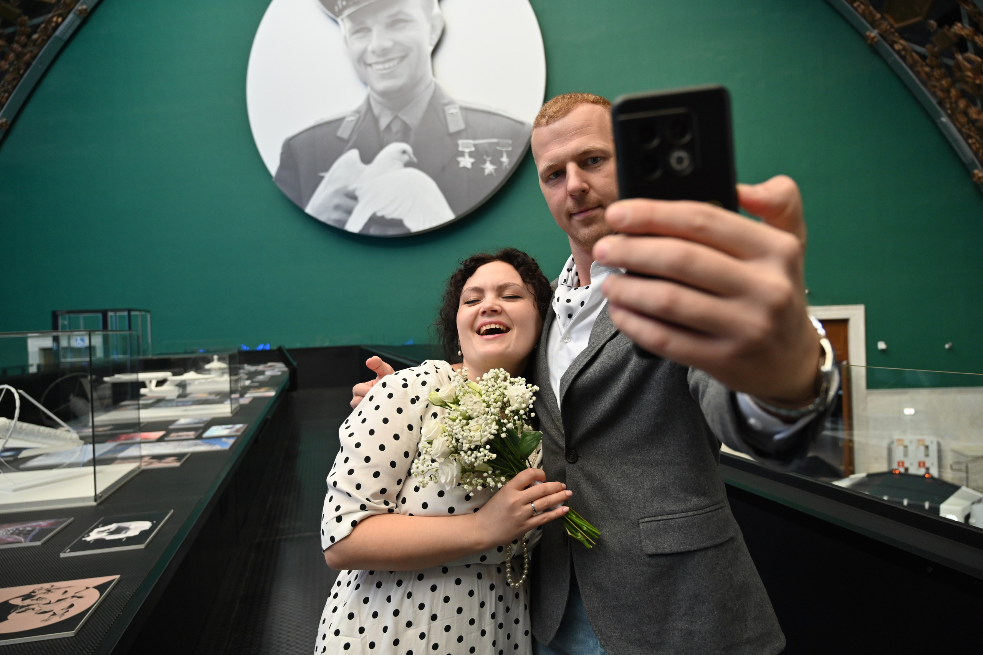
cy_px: 328
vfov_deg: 53.1
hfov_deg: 73.7
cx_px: 492
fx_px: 655
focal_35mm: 24
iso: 1000
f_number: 4
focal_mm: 24
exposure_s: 1/100
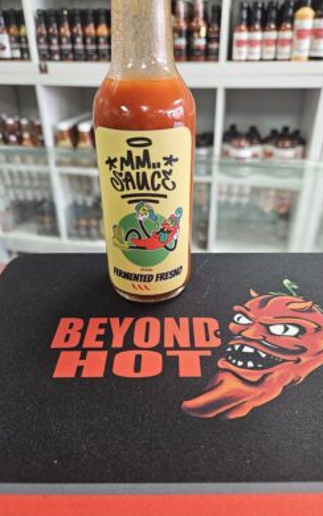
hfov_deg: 49.3
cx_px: 171
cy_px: 259
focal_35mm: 25
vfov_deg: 72.5
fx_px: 352
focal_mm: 5.4
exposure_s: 1/120
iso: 250
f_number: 1.8
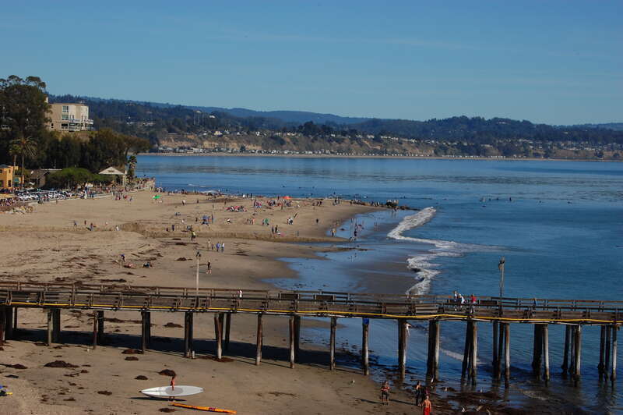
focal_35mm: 82
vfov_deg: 16.5
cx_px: 312
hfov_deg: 24.6
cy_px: 208
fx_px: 1426
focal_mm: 55
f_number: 16
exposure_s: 1/200
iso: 200
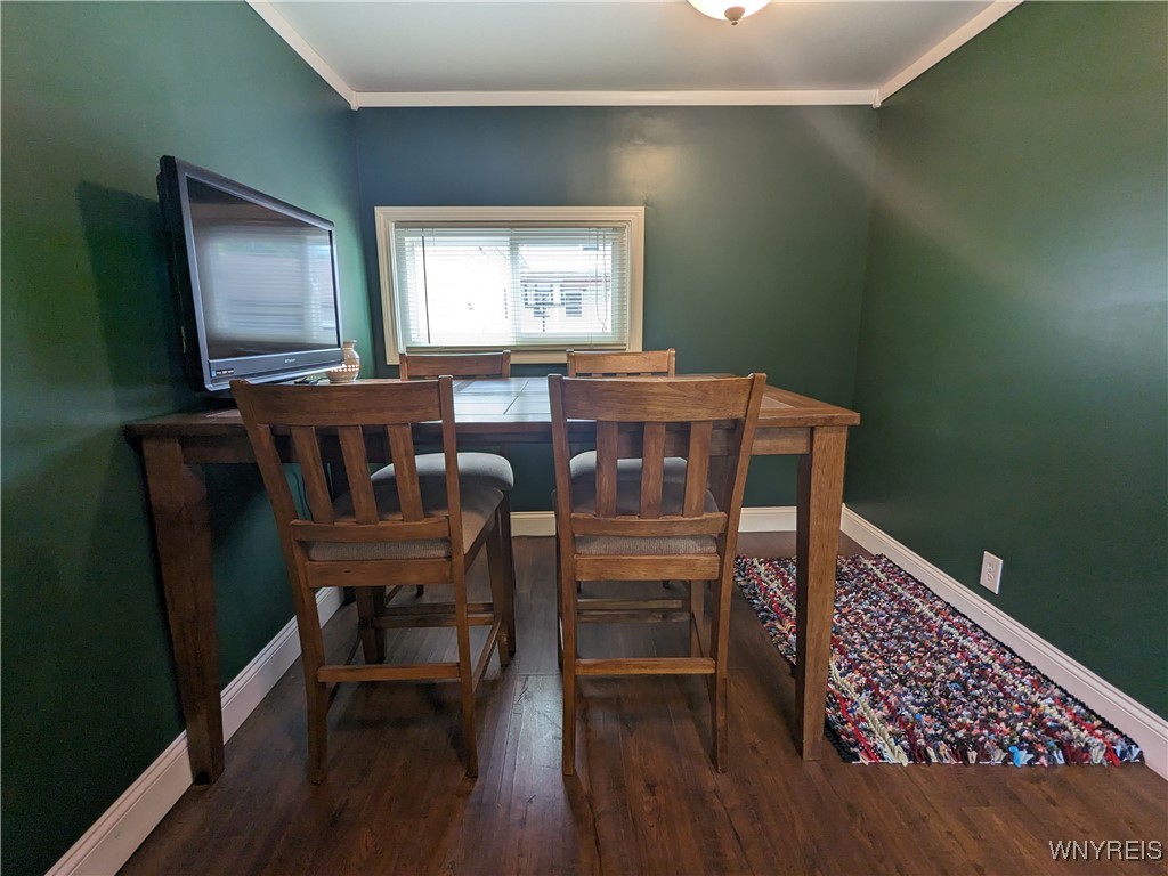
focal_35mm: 16
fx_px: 540
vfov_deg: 78.1
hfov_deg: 94.5
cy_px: 438
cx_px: 584
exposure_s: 1/40
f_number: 2.2
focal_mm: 2.35
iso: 52
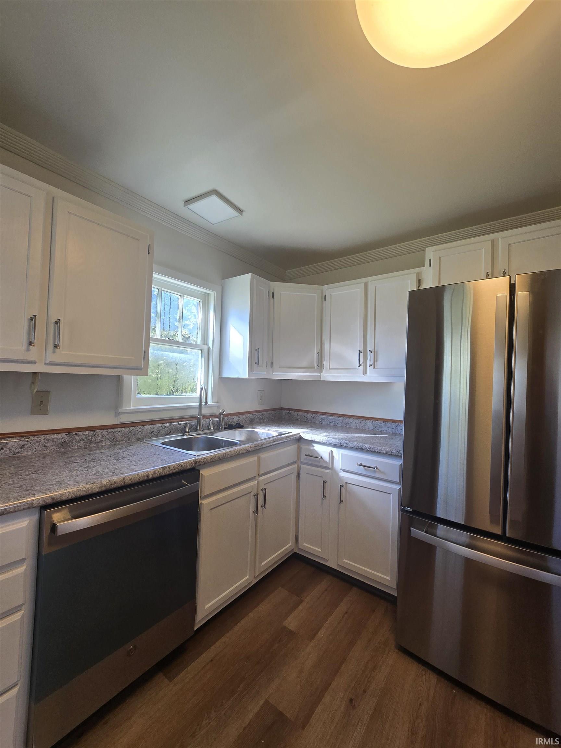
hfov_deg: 89.9
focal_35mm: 13
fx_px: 281
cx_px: 280
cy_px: 374
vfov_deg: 106.2
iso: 80
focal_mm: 2.2
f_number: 2.2
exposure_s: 1/120
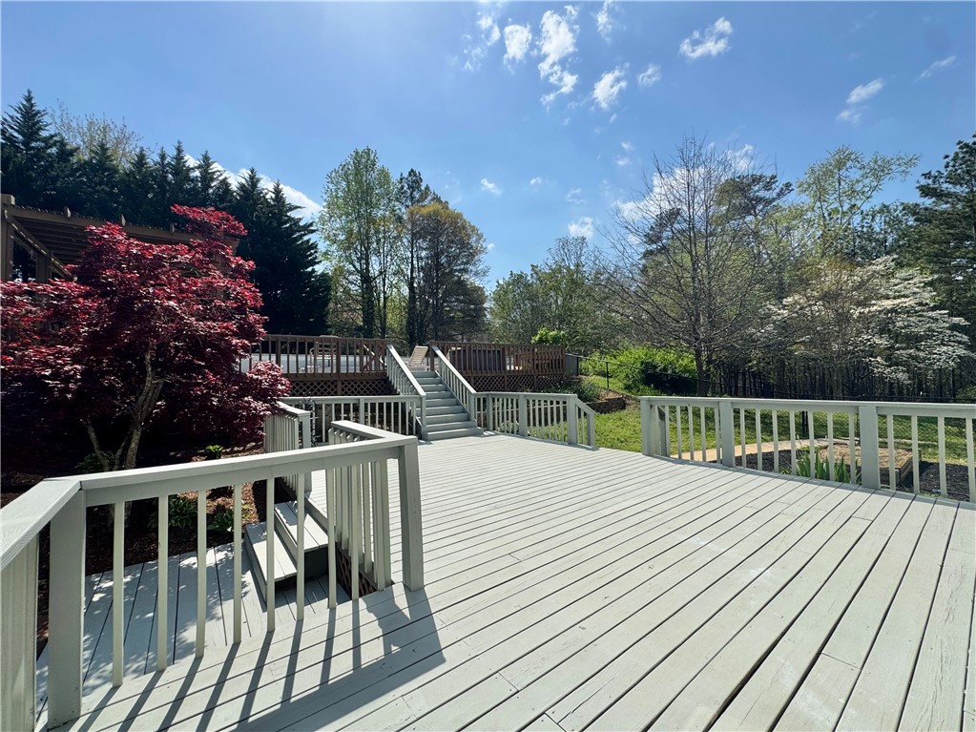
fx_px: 395
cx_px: 488
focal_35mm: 14
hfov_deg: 102.1
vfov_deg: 85.7
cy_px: 366
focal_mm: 2.22
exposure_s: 1/2874
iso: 50
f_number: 2.2
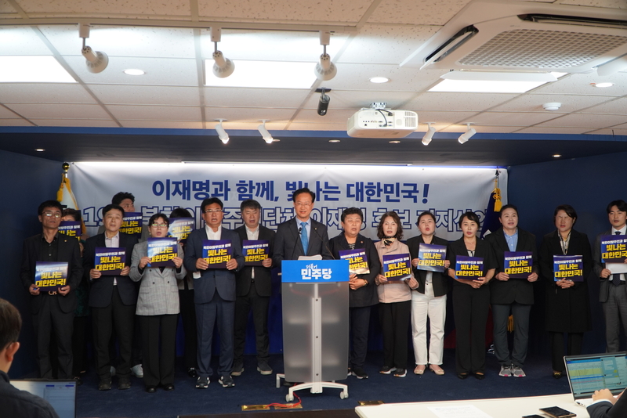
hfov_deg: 55.8
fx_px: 592
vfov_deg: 38.9
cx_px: 314
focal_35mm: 34
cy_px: 209
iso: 640
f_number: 4
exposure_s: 1/160
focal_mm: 23
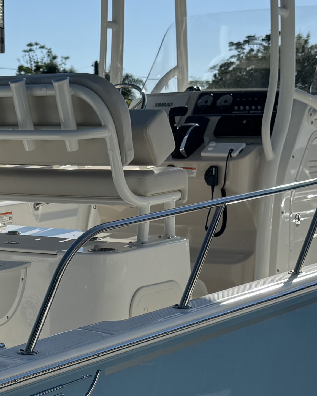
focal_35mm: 93
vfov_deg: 20.2
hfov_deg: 16.2
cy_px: 355
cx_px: 8
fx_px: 1091
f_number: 1.78
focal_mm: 6.76
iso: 80
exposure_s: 1/7937
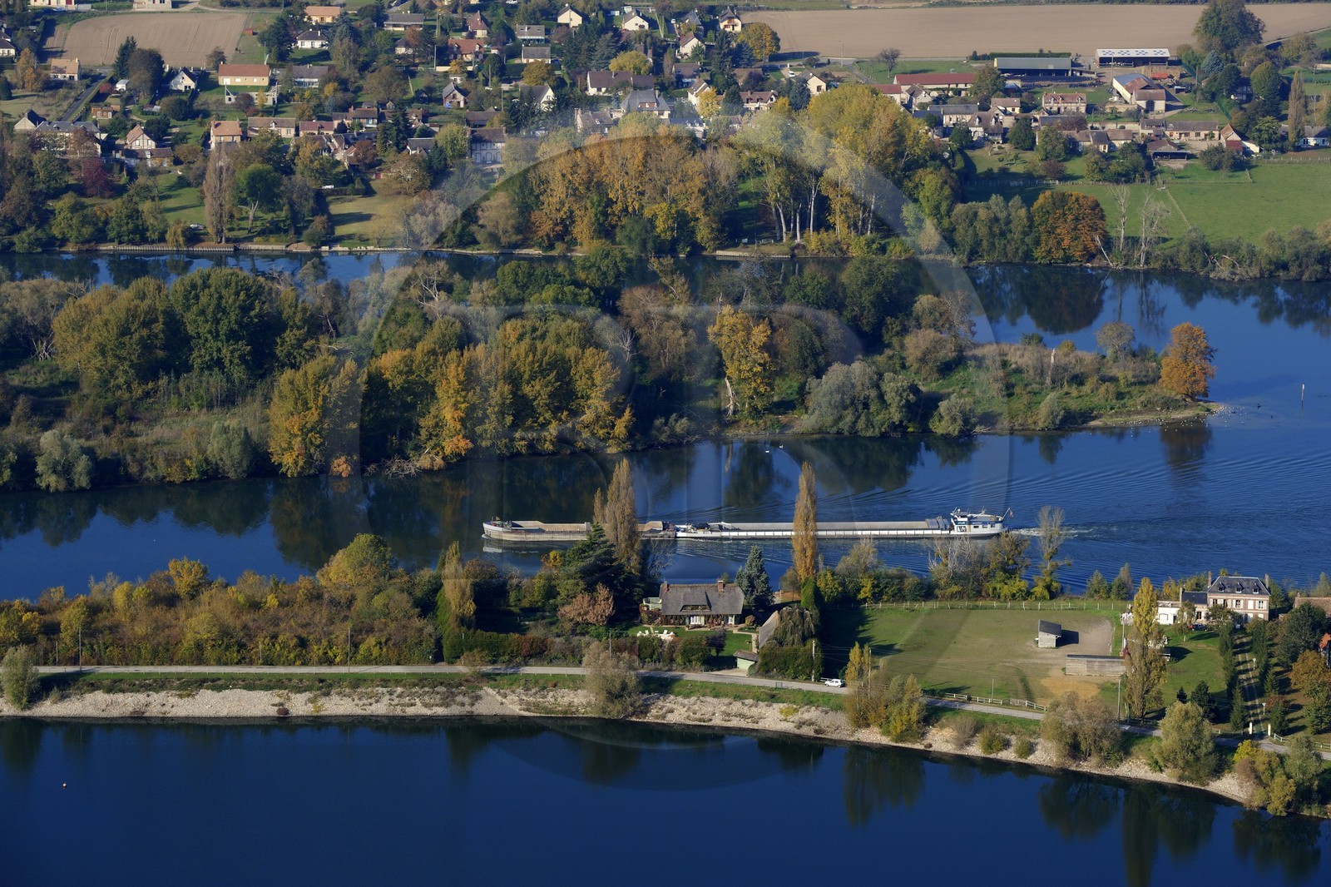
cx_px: 666
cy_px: 444
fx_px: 4435
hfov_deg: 17.1
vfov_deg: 11.4
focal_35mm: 120
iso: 400
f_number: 8
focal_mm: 120
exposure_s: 1/800
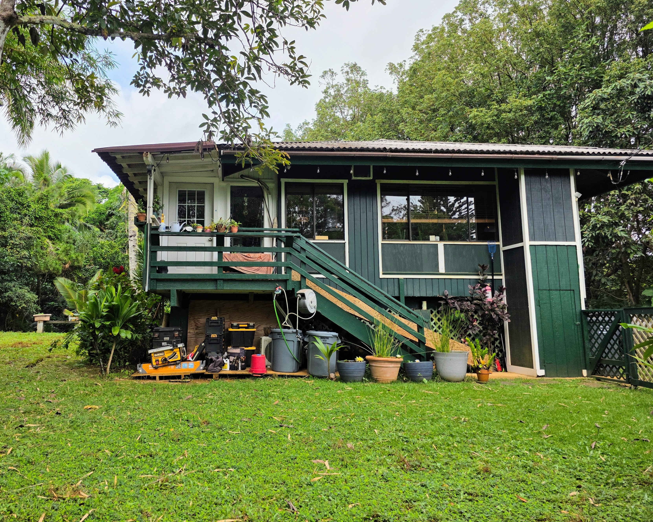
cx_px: 261
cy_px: 243
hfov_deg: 63.5
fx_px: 522
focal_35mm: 27
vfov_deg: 53.1
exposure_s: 1/2969
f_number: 1.7
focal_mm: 6.3
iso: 80
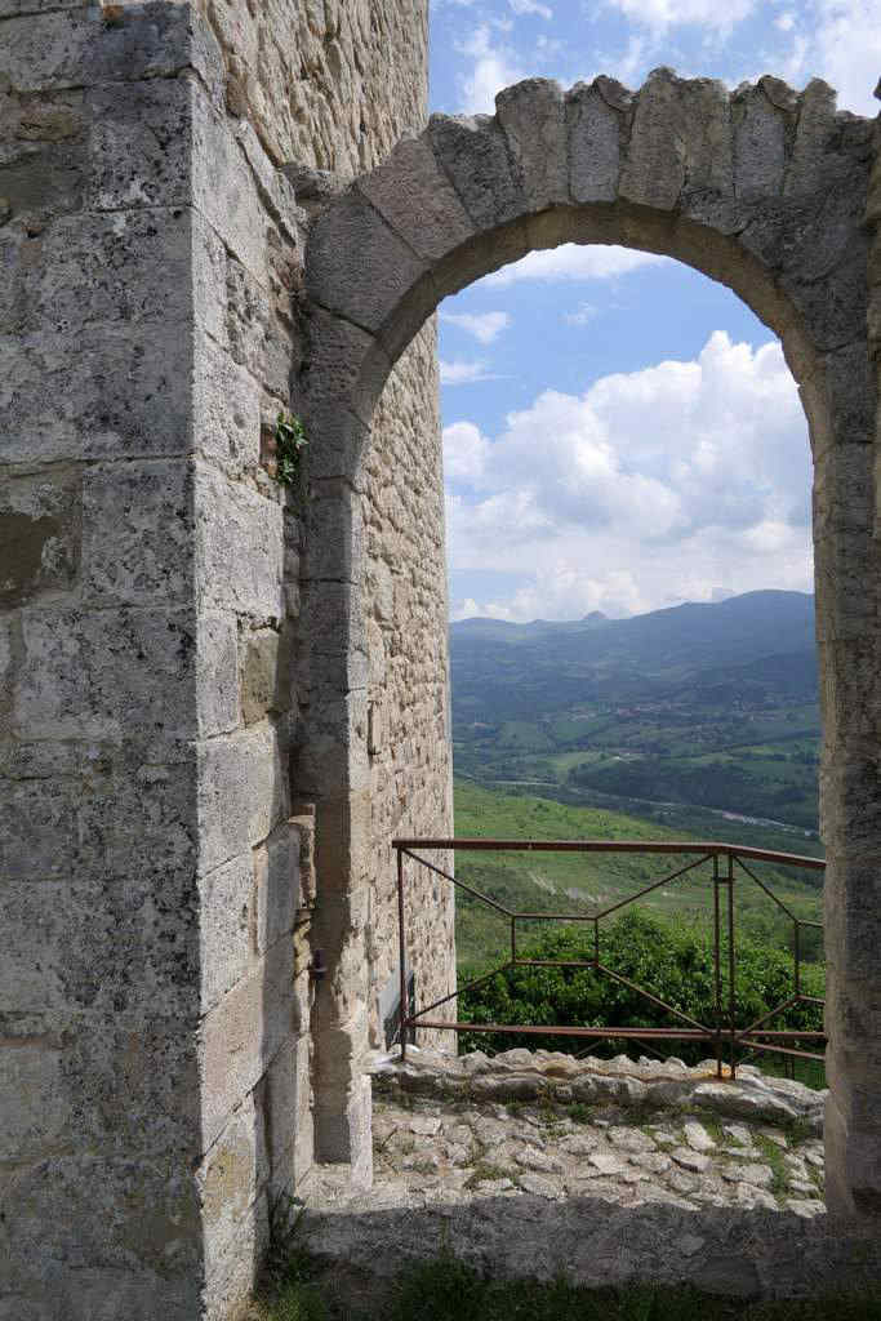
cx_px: 440
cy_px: 660
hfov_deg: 53.1
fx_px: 881
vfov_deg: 73.7
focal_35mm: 24
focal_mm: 8.8
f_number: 6.3
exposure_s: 1/125
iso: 125
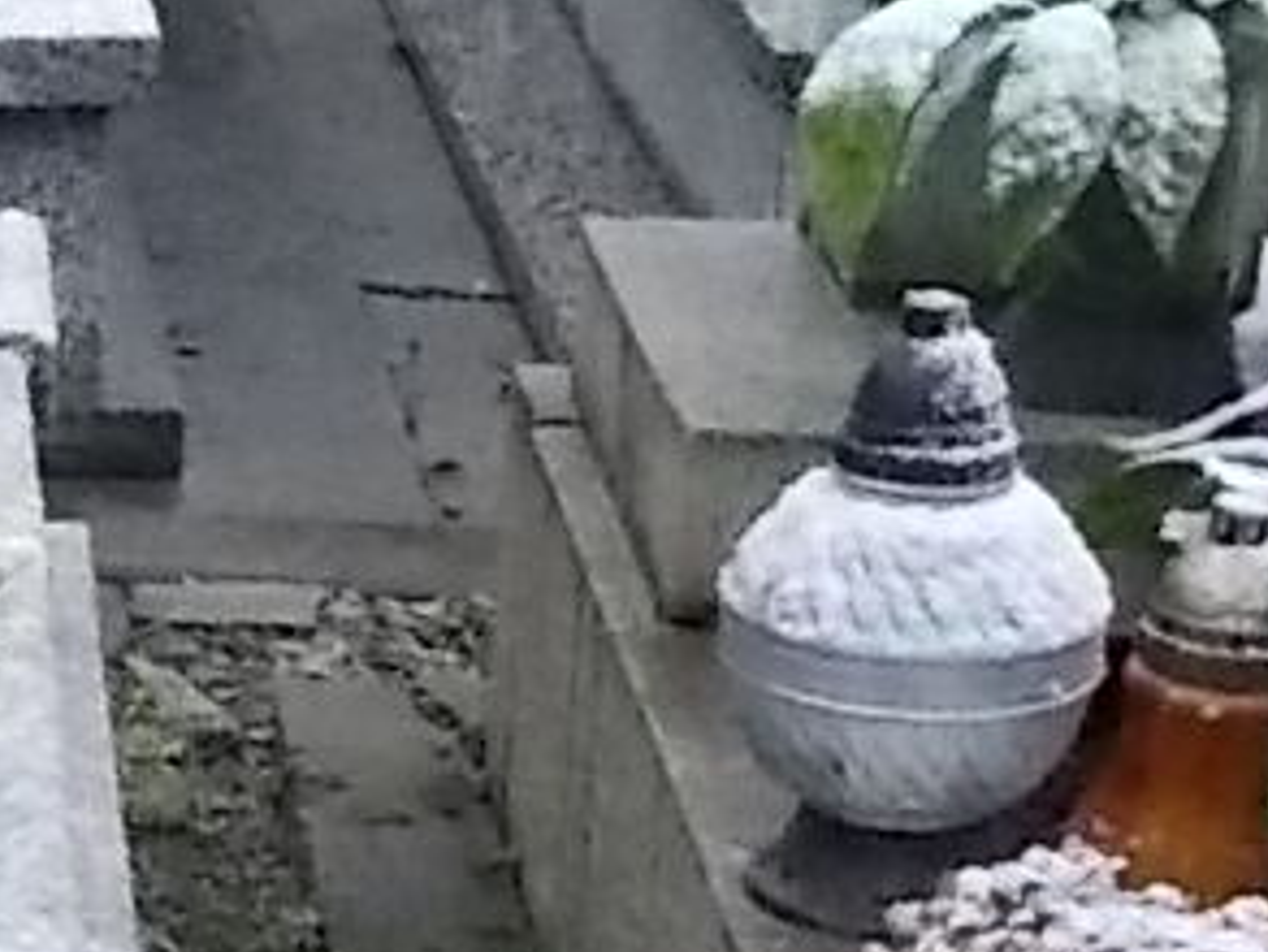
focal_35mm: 142
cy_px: 844
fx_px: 5204
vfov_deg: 10.4
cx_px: -679
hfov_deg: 13.1
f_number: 3.2
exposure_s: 1/80
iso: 400
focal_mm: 4.6
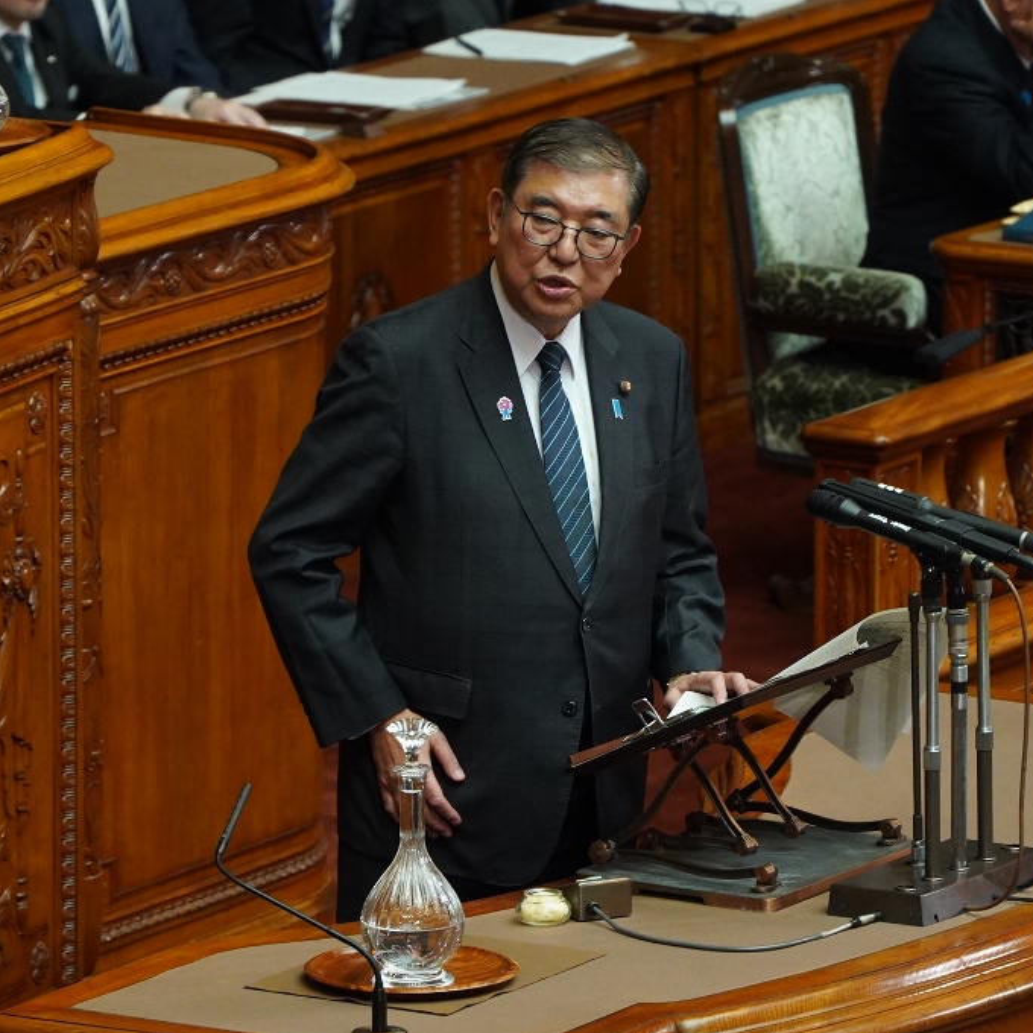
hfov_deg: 4.6
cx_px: 545
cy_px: 517
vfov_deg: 4.6
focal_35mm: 384
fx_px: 12965
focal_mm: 200
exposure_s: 1/100
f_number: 5.6
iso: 5000
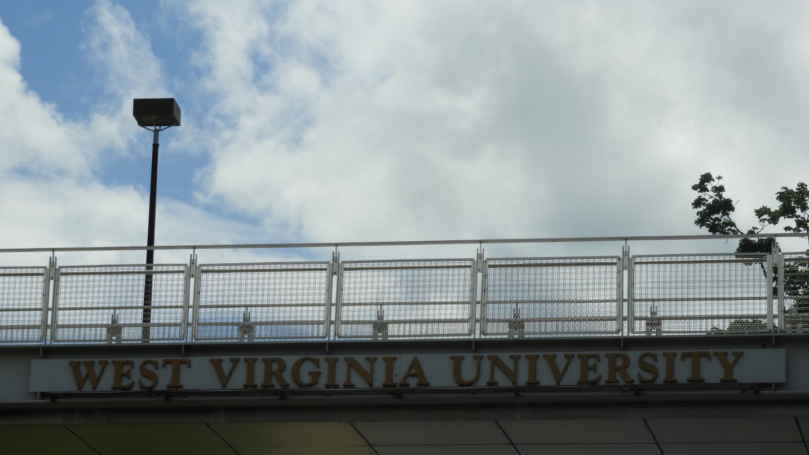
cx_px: 405
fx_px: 3518
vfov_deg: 7.4
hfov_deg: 13.1
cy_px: 295
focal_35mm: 164
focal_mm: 26.9
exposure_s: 1/1600
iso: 100
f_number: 5.2
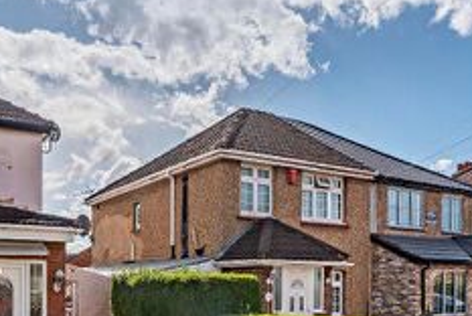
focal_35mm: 36
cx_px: 140
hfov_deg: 51.6
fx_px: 473
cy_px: 254
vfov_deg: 35.7
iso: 320
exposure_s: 1/1250
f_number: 9
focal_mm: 12
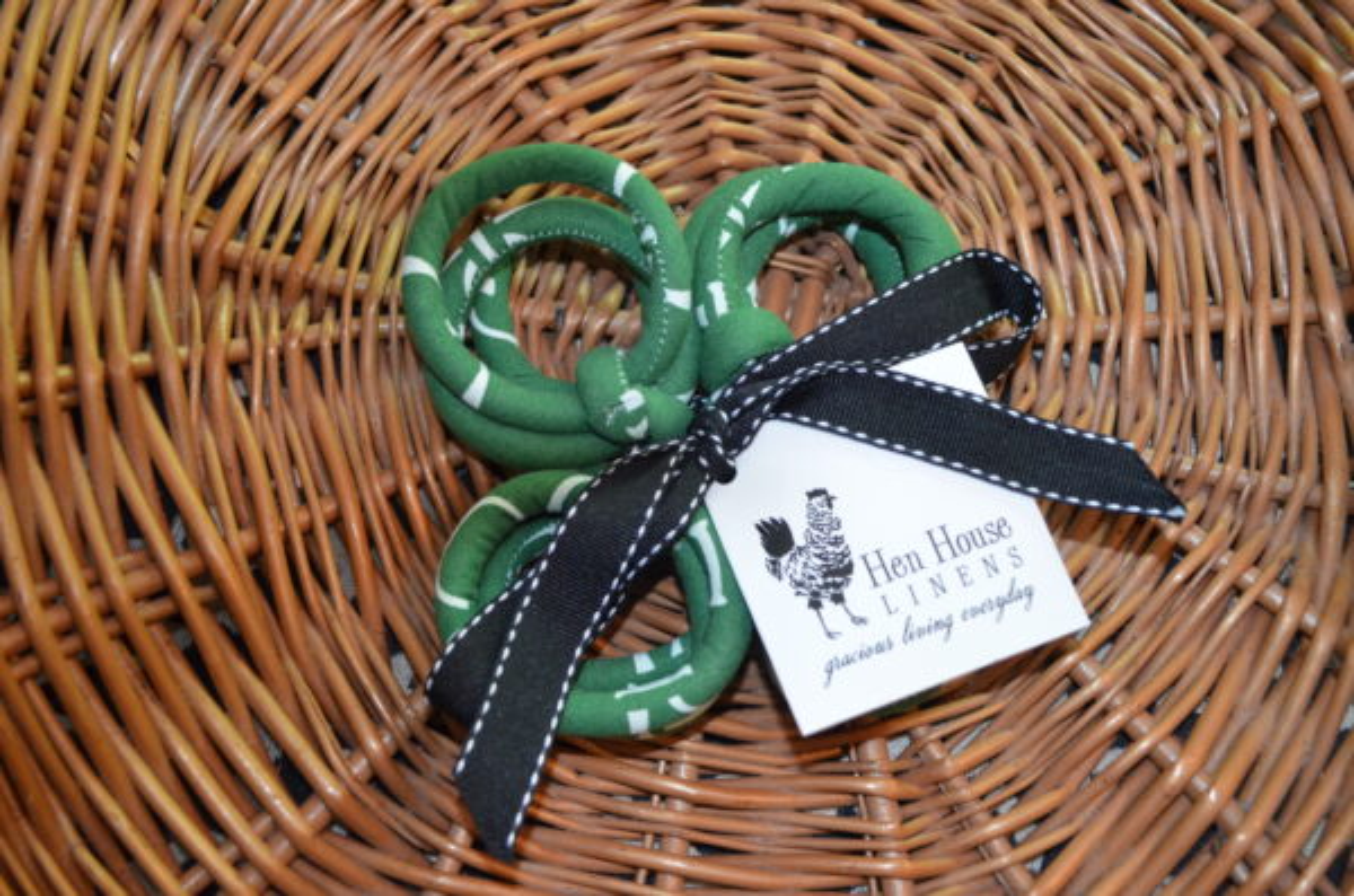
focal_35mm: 44
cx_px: 677
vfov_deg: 30.7
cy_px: 448
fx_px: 1632
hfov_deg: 45.1
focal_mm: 29
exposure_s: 1/60
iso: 1600
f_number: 4.5
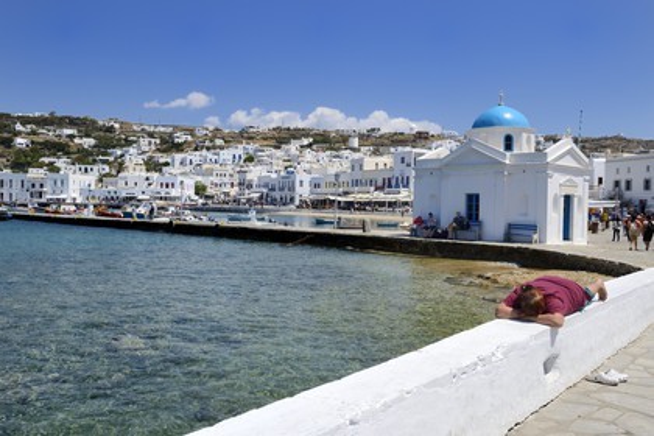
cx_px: 327
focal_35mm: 32
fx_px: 581
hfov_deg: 58.7
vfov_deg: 41.1
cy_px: 218
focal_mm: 32
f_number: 13
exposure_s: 1/400
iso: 200
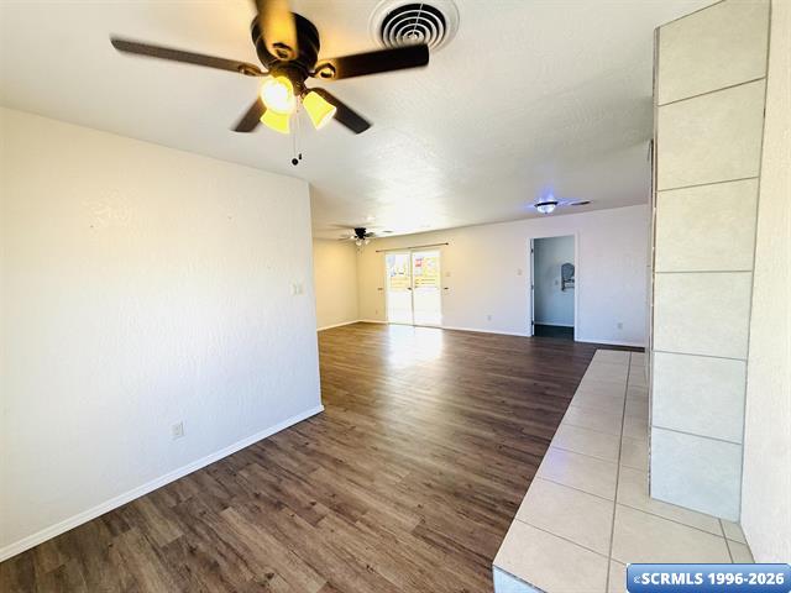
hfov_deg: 102.1
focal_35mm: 14
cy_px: 296
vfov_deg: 85.7
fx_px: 320
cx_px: 396
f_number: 2.2
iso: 100
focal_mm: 2.22
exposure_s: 1/120
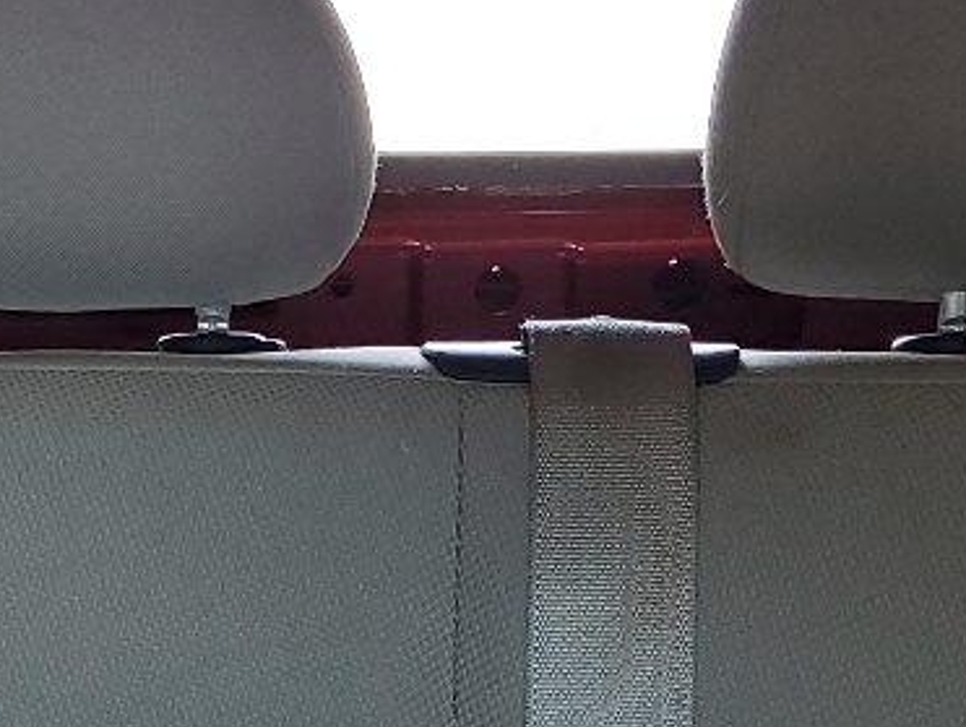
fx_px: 3129
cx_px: 86
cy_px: 636
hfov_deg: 17.3
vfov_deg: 13.1
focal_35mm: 112
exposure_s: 1/60.2
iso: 93
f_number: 1.5
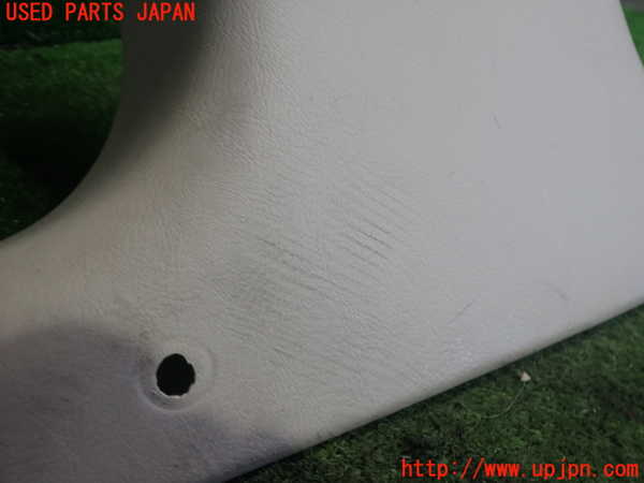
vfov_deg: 46.8
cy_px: 242
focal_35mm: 30
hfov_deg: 60.0
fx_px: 558
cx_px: 322
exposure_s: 1/50
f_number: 2.3
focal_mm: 5.4
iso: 200
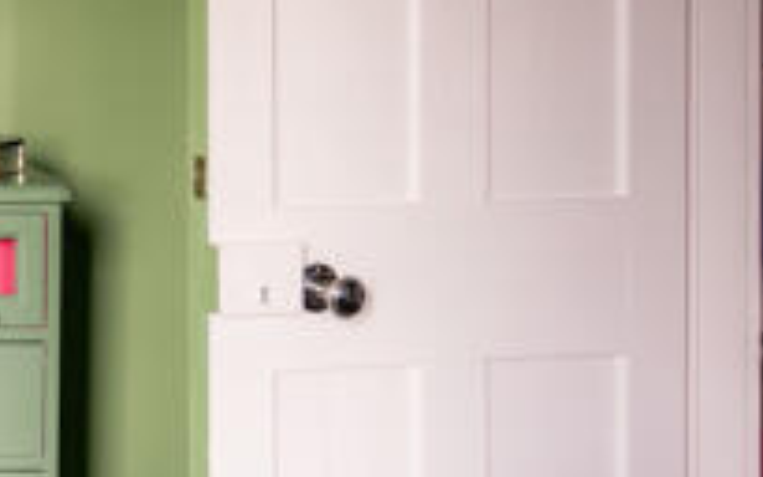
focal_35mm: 102
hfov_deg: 16.0
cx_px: -756
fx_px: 2120
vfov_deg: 12.7
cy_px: 2
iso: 200
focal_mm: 20
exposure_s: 1/8
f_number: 8
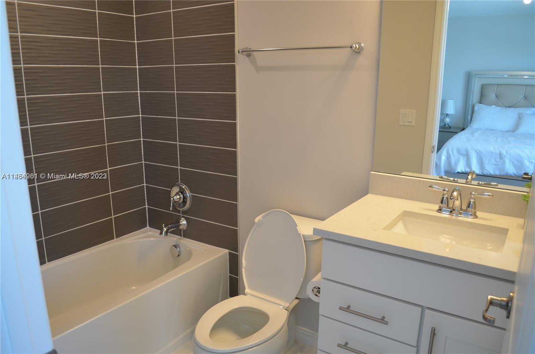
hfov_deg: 67.5
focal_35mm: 27
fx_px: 400
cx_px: 268
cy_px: 177
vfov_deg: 47.7
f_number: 4
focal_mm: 18
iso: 400
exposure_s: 1/60
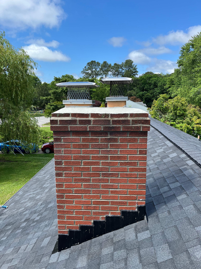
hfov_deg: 53.1
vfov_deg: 67.3
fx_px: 201
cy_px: 134
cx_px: 100
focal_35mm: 26
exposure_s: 1/2062
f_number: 1.6
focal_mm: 5.1
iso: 50
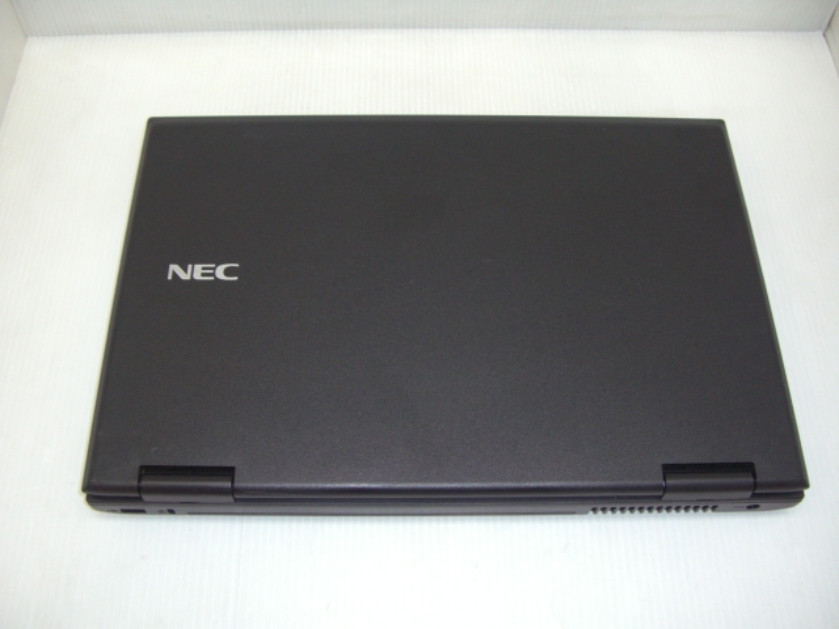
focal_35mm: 38
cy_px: 314
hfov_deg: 49.0
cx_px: 420
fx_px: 921
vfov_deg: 37.7
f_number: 2.8
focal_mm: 7.9
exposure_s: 1/50
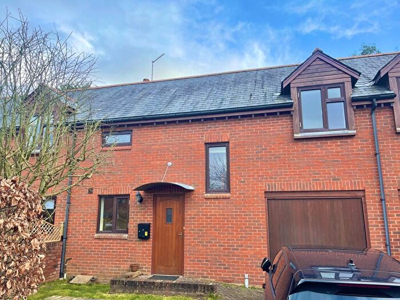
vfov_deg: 54.9
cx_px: 200
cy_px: 150
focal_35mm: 25
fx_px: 289
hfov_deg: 69.4
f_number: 1.6
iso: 32
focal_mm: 5.1
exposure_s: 1/335
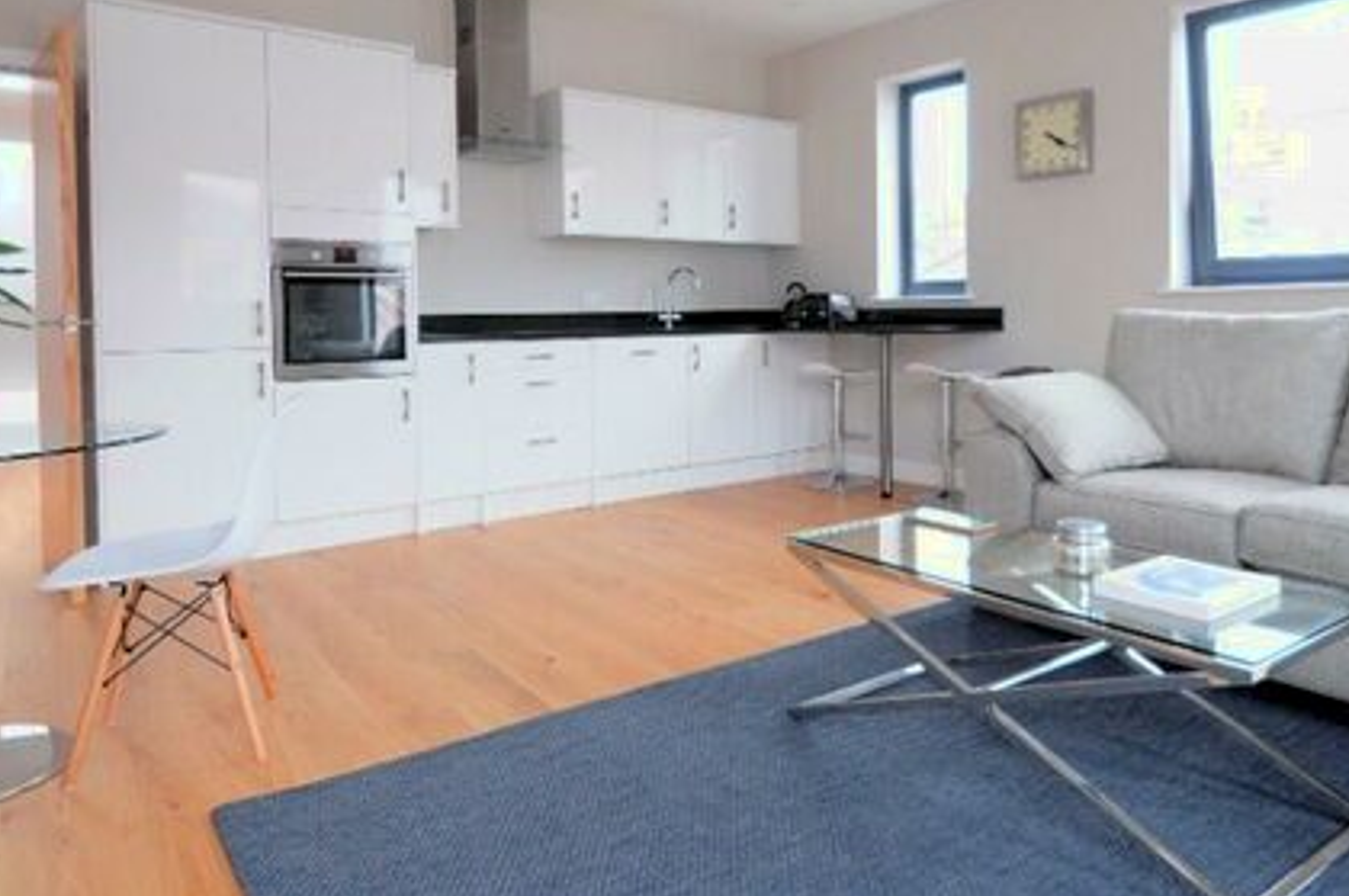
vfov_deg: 50.5
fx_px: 936
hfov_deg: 71.4
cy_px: 316
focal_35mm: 25
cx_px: 739
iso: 500
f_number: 4
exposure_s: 1/60
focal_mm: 10
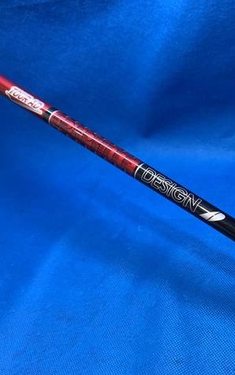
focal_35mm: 37
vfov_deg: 52.8
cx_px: 196
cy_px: 188
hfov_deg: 33.2
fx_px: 379
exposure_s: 1/60
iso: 125
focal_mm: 4.25
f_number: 1.8
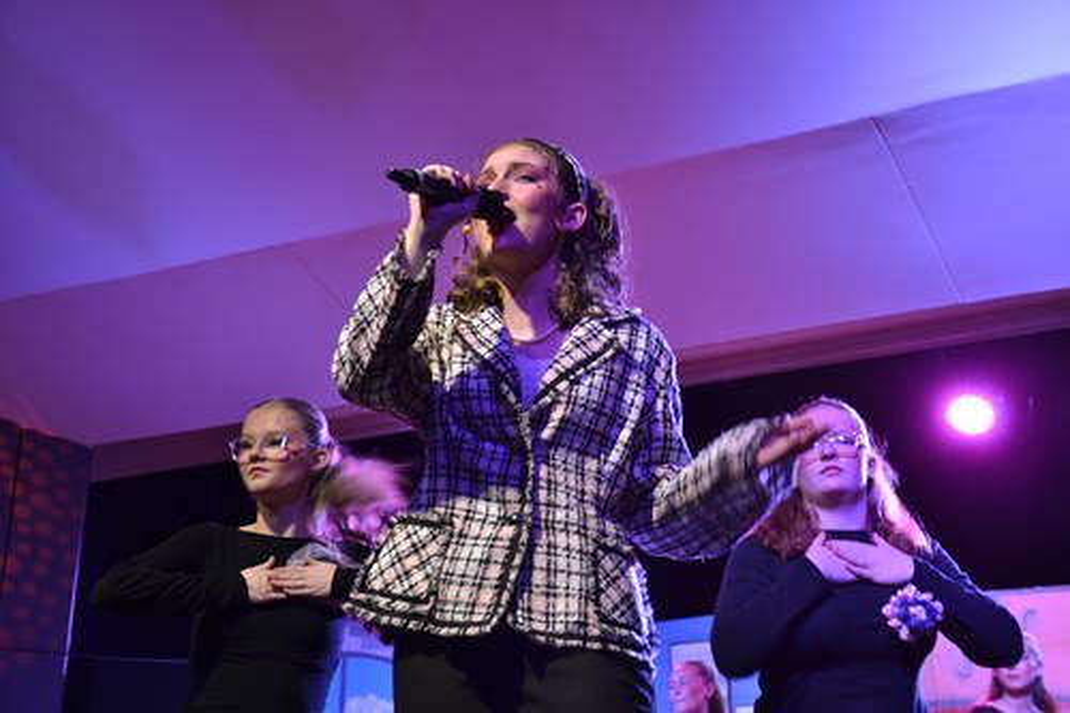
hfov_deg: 31.9
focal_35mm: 63
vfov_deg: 21.6
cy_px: 356
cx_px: 535
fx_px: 1872
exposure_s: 1/15
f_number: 4.8
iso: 400
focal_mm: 42
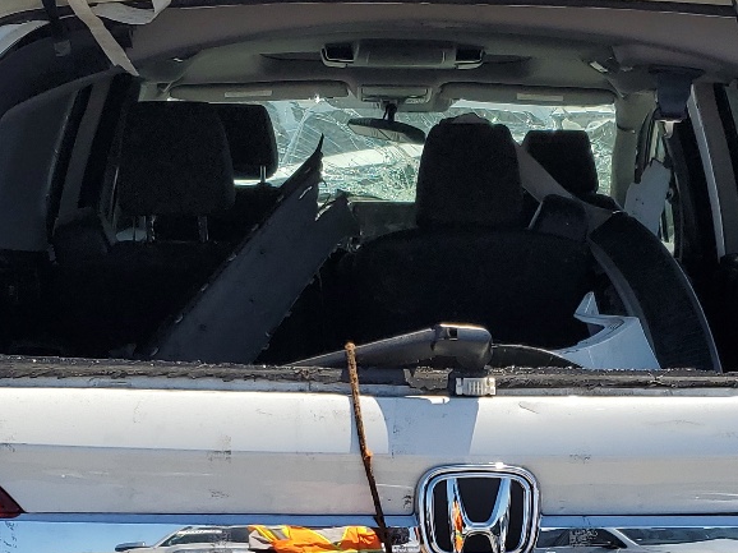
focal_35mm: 72
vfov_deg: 19.8
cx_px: 460
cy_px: 548
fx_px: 1534
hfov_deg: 27.0
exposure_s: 1/3333
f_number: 1.5
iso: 50
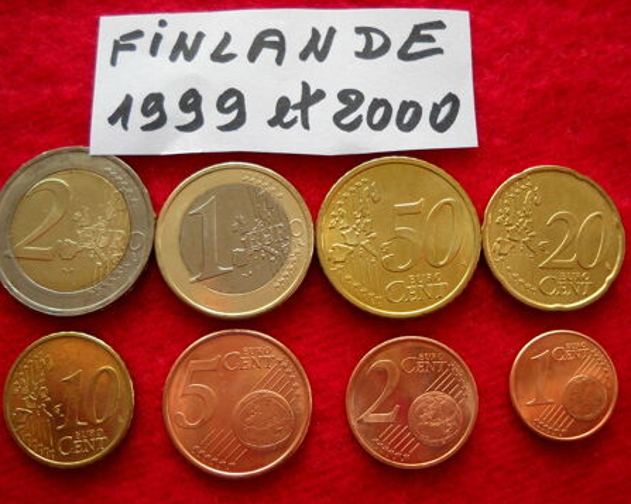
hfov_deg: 42.9
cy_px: 253
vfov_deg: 34.9
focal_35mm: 43
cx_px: 319
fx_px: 803
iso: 109
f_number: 3.1
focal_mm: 6.72
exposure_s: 1/60
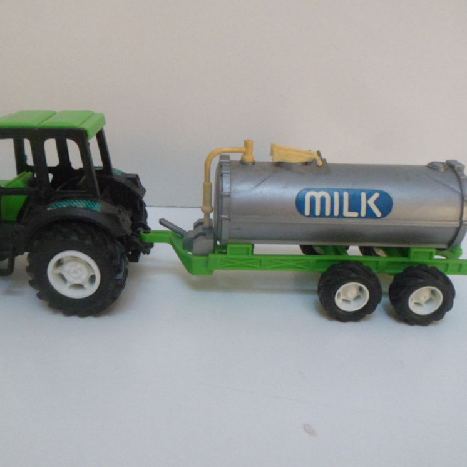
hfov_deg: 50.8
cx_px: 188
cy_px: 234
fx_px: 488
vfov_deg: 51.1
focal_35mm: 32
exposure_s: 1/20
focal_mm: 4.9
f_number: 3.3
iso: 400
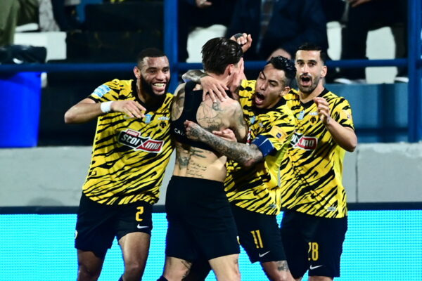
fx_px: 4689
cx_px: 211
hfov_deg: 5.2
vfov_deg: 3.4
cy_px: 140
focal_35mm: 400
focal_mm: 400
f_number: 2.8
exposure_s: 1/1250
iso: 4000
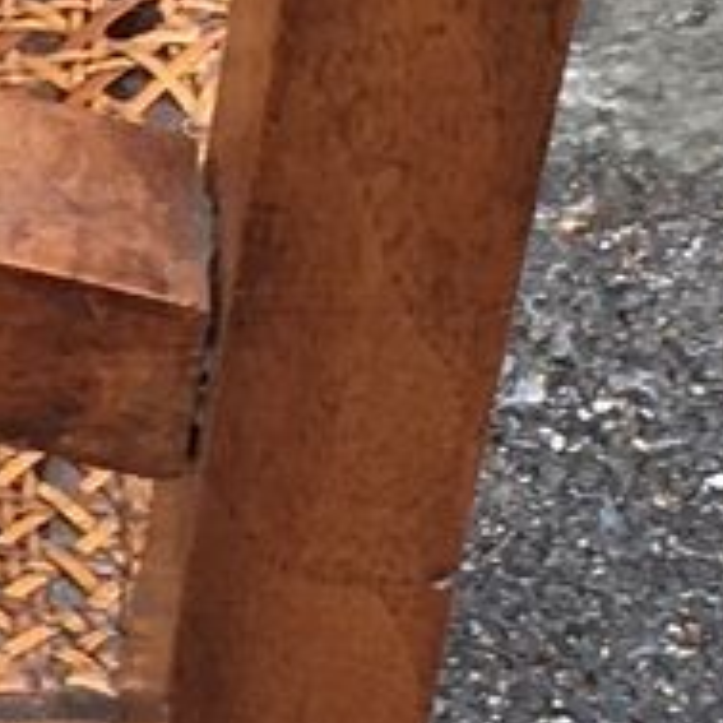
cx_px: -1163
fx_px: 6451
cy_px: 264
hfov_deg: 6.1
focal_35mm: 273
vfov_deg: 6.4
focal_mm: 4.15
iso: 25
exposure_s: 1/208
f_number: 2.2
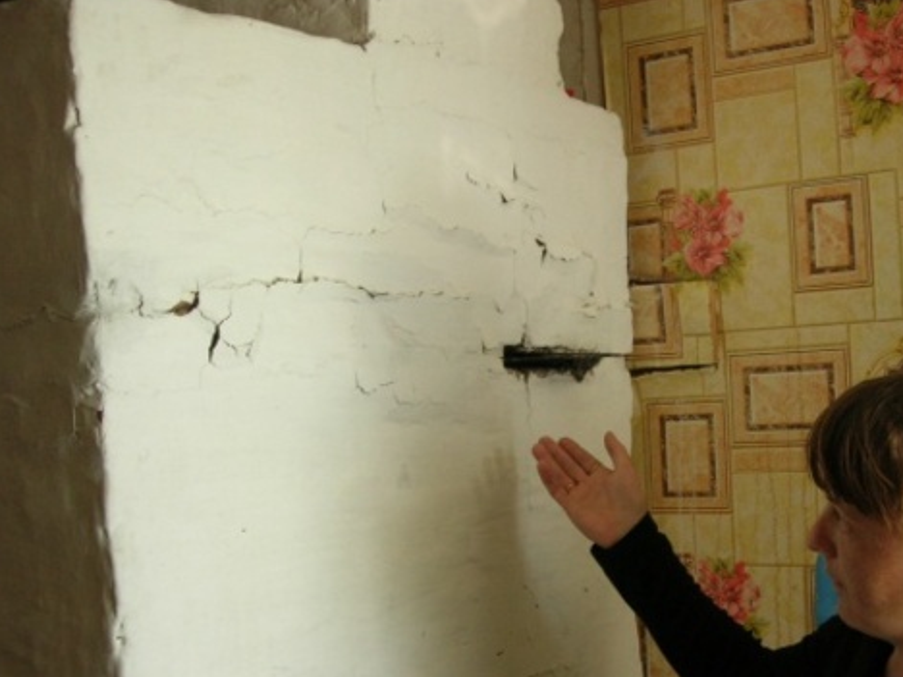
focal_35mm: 52
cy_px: 446
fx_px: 1356
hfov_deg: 36.5
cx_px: 600
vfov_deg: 27.9
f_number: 2.8
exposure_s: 1/67.8
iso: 200
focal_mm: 7.8
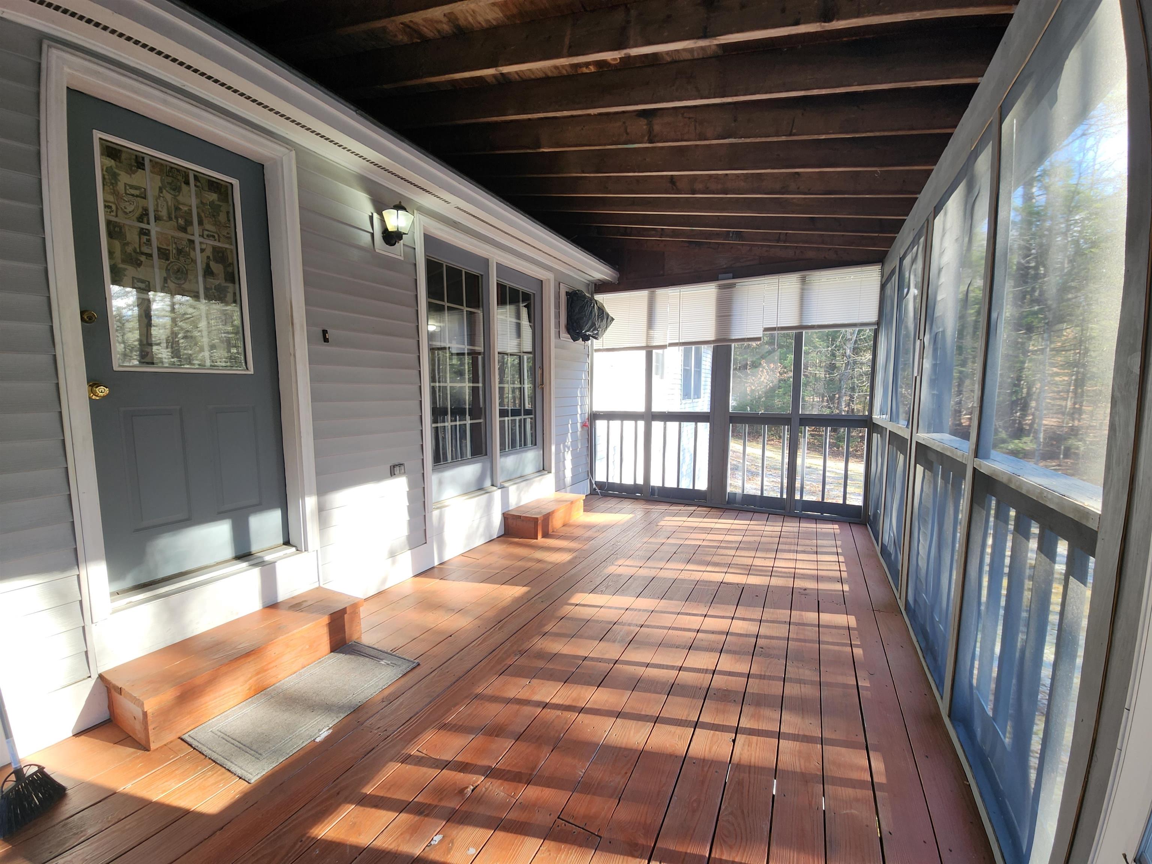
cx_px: 576
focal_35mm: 13
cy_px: 432
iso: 50
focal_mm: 2.2
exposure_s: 1/60
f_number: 2.2
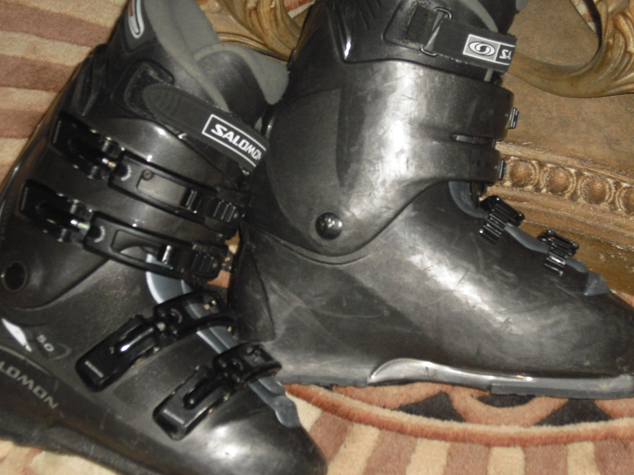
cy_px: 227
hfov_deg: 19.1
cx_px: 290
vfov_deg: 14.4
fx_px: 1886
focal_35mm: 103
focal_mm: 12.8
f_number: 4.2
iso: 200
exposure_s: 1/60
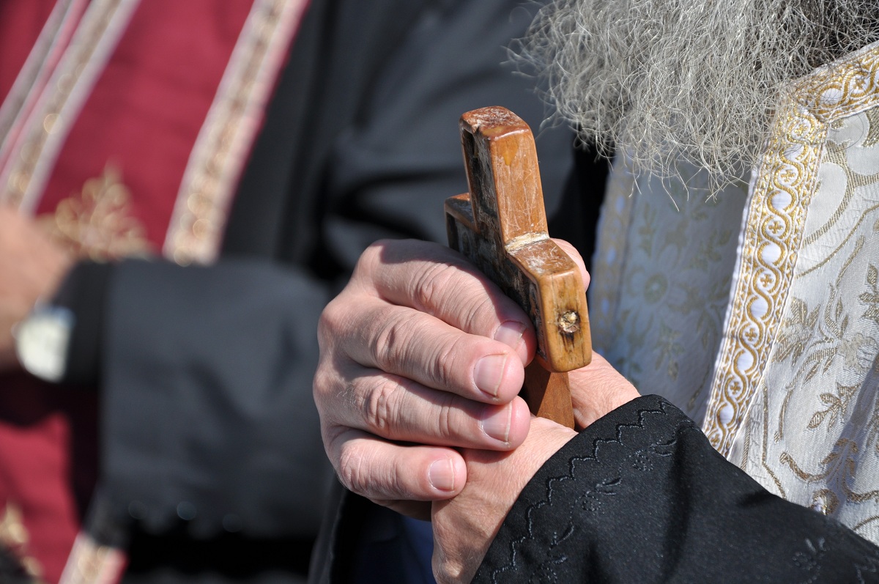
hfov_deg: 13.1
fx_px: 3841
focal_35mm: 158
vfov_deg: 8.7
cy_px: 292
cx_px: 440
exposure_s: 1/640
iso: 200
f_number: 5.6
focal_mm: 105
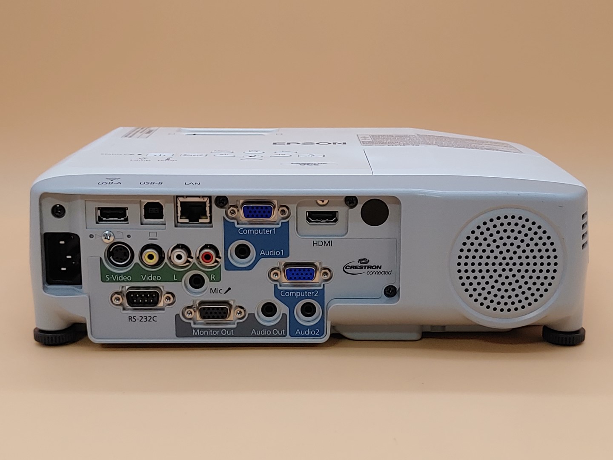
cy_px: 230
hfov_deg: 35.5
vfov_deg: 27.0
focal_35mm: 54
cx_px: 306
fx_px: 956
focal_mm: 4.36
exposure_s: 1/87
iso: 50
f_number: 1.8
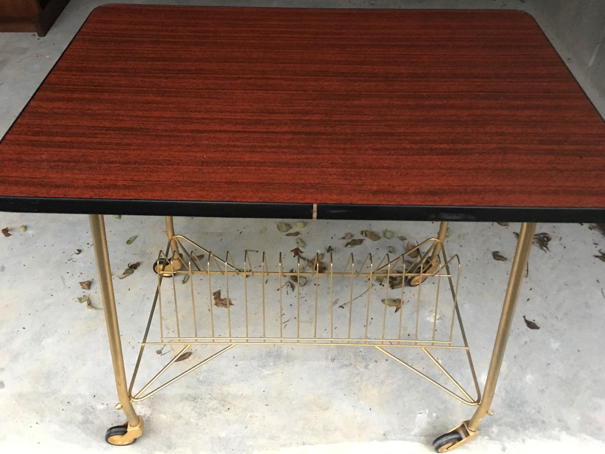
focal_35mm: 29
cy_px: 227
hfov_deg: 61.7
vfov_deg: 48.2
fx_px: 507
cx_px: 302
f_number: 2.2
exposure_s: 1/8
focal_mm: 4.15
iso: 160
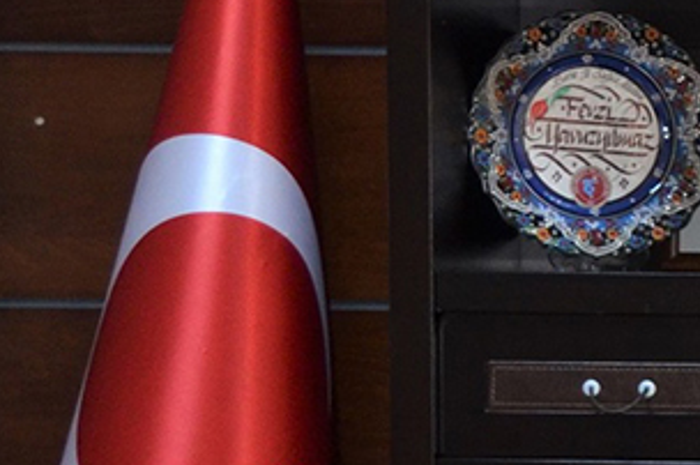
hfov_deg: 9.9
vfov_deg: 7.2
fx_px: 3671
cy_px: 387
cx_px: 1543
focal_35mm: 189
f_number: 4
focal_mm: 28
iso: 800
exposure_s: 1/60
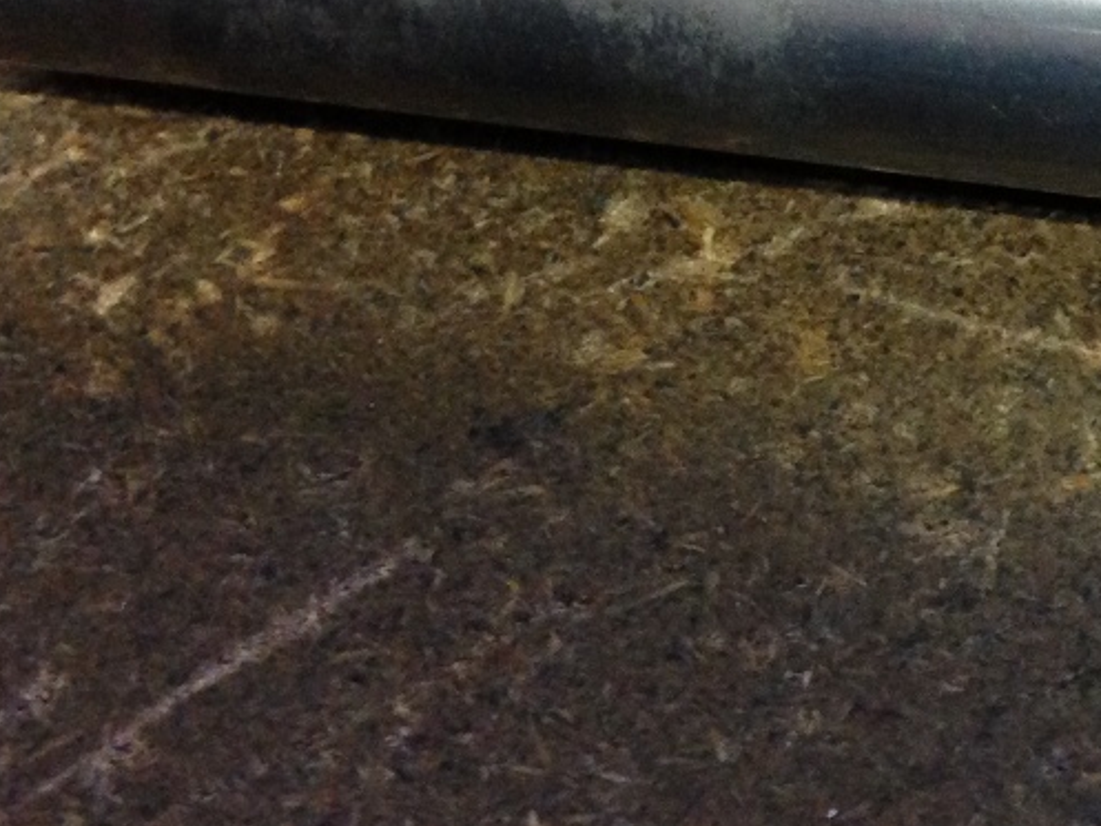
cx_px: 1198
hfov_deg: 21.8
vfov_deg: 17.1
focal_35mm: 85
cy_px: 71
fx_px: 2704
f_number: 2.4
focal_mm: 4.12
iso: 320
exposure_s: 1/20
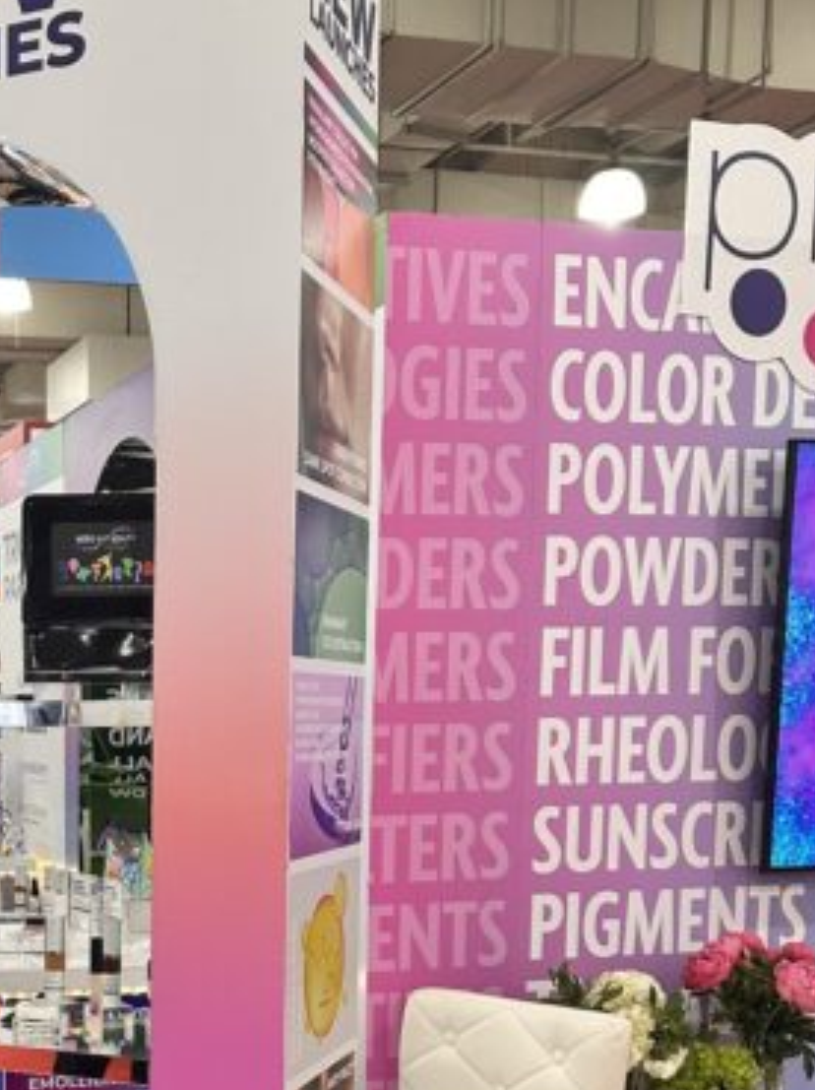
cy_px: 892
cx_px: 12
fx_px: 1572
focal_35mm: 50
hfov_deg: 27.5
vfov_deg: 36.7
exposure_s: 1/66
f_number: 1.78
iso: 200
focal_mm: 6.86
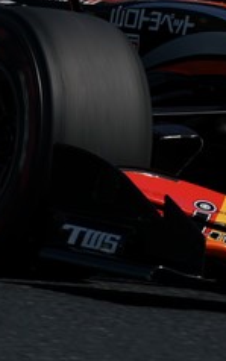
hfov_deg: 0.8
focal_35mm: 1559
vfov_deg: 1.3
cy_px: 47
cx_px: 89
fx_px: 15345
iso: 200
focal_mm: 506
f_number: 13
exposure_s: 1/800
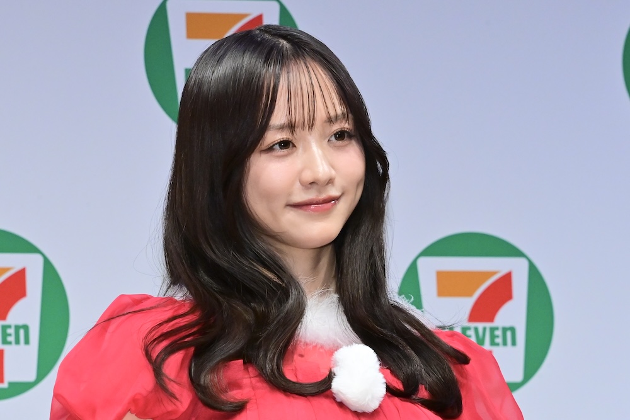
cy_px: 210
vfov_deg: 3.1
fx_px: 7876
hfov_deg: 4.6
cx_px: 315
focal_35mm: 450
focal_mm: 300
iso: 6400
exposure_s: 1/250
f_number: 11
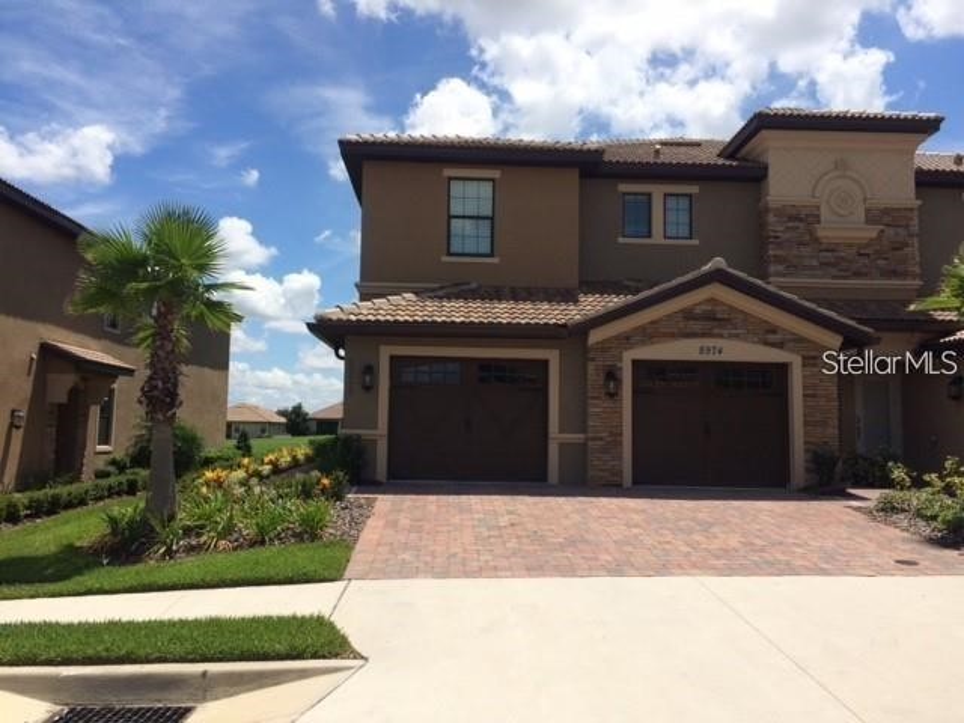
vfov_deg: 48.2
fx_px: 808
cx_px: 482
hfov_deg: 61.7
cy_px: 362
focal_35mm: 29
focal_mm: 4.15
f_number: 2.2
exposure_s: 1/3731
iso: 32
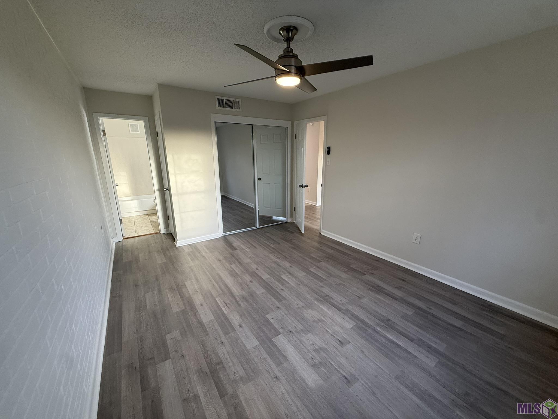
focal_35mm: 14
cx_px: 279
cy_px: 210
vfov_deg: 85.7
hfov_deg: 102.1
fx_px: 226
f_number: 2.2
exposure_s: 1/120
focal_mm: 2.22
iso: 160
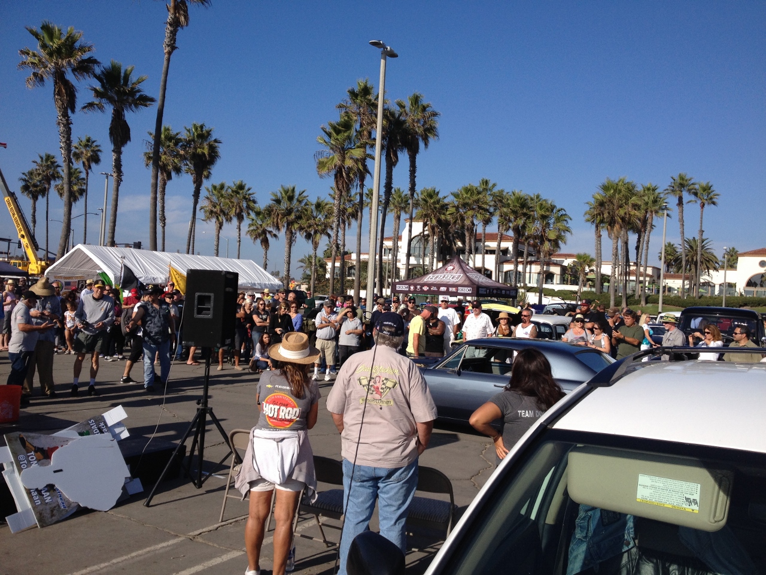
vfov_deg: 40.7
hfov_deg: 52.6
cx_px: 383
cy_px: 288
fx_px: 774
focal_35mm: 35
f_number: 2.4
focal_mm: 4.28
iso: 50
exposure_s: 1/2404
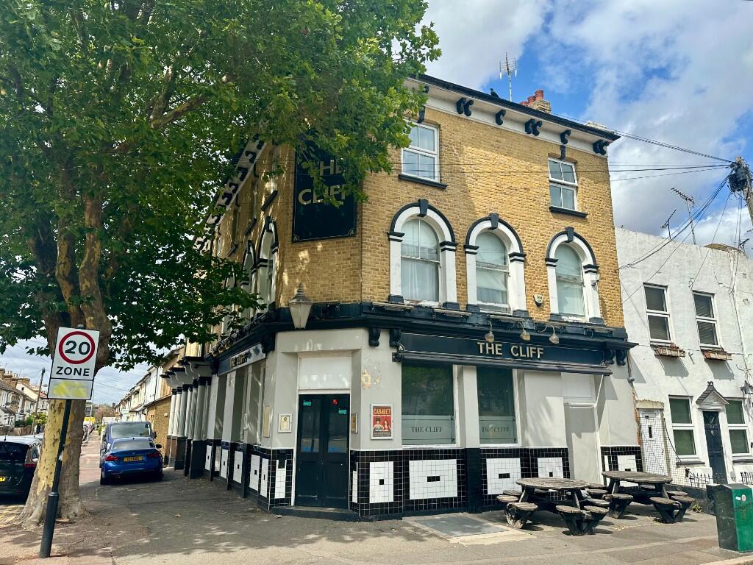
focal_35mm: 24
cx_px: 376
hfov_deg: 71.6
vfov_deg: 56.8
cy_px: 282
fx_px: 522
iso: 80
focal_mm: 6.86
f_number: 1.78
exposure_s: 1/3861
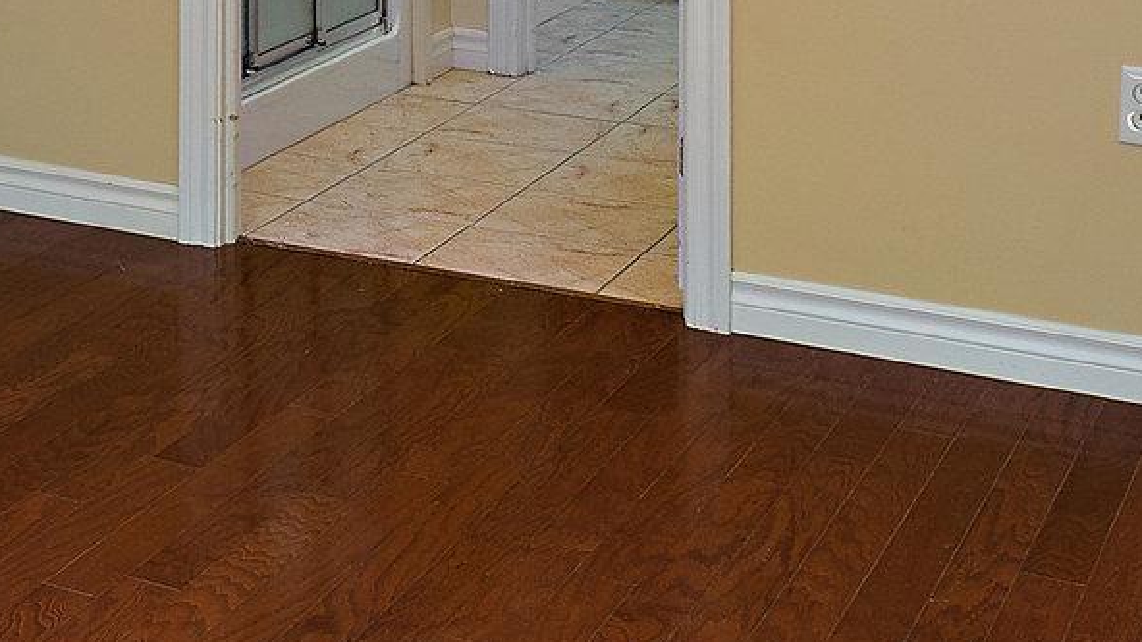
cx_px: -276
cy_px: -488
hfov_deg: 22.7
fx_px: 2574
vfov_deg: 13.0
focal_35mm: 85
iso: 250
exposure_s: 1
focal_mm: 16
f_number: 9
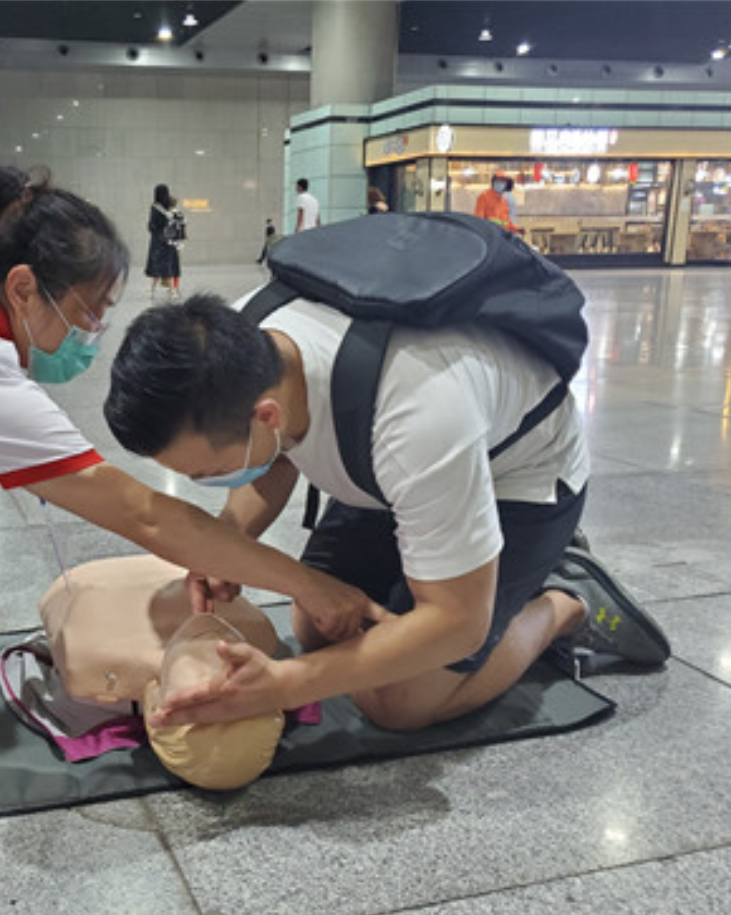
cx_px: 159
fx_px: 947
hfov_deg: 40.6
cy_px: 470
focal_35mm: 35
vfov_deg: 51.5
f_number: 1.5
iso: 200
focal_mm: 4.3
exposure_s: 1/50
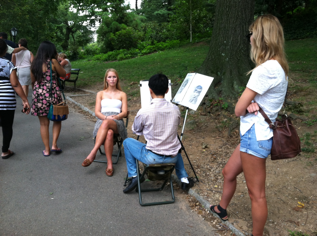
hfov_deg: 52.7
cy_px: 118
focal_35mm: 35
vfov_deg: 40.6
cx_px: 158
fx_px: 320
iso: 100
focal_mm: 3.85
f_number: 2.8
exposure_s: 1/120
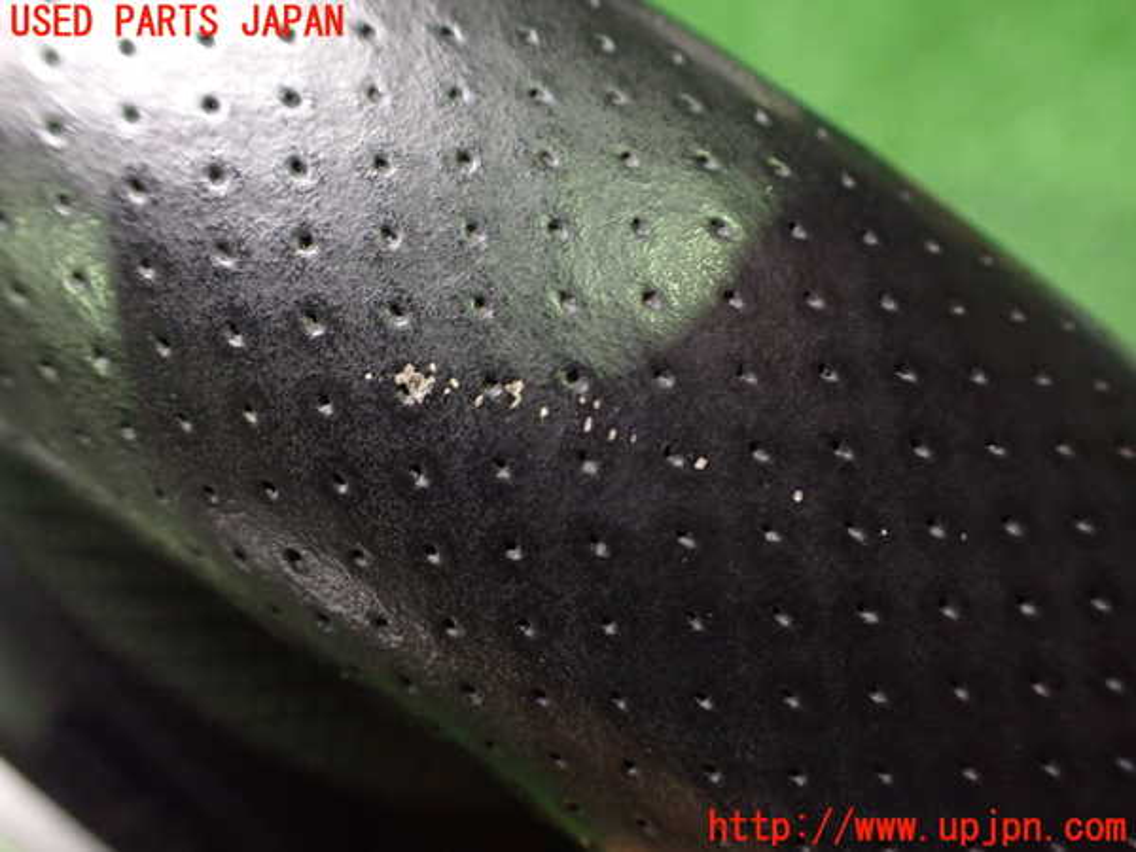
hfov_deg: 60.0
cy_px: 426
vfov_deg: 46.8
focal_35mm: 30
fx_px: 985
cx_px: 568
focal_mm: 5.4
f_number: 2.3
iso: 800
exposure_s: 1/30
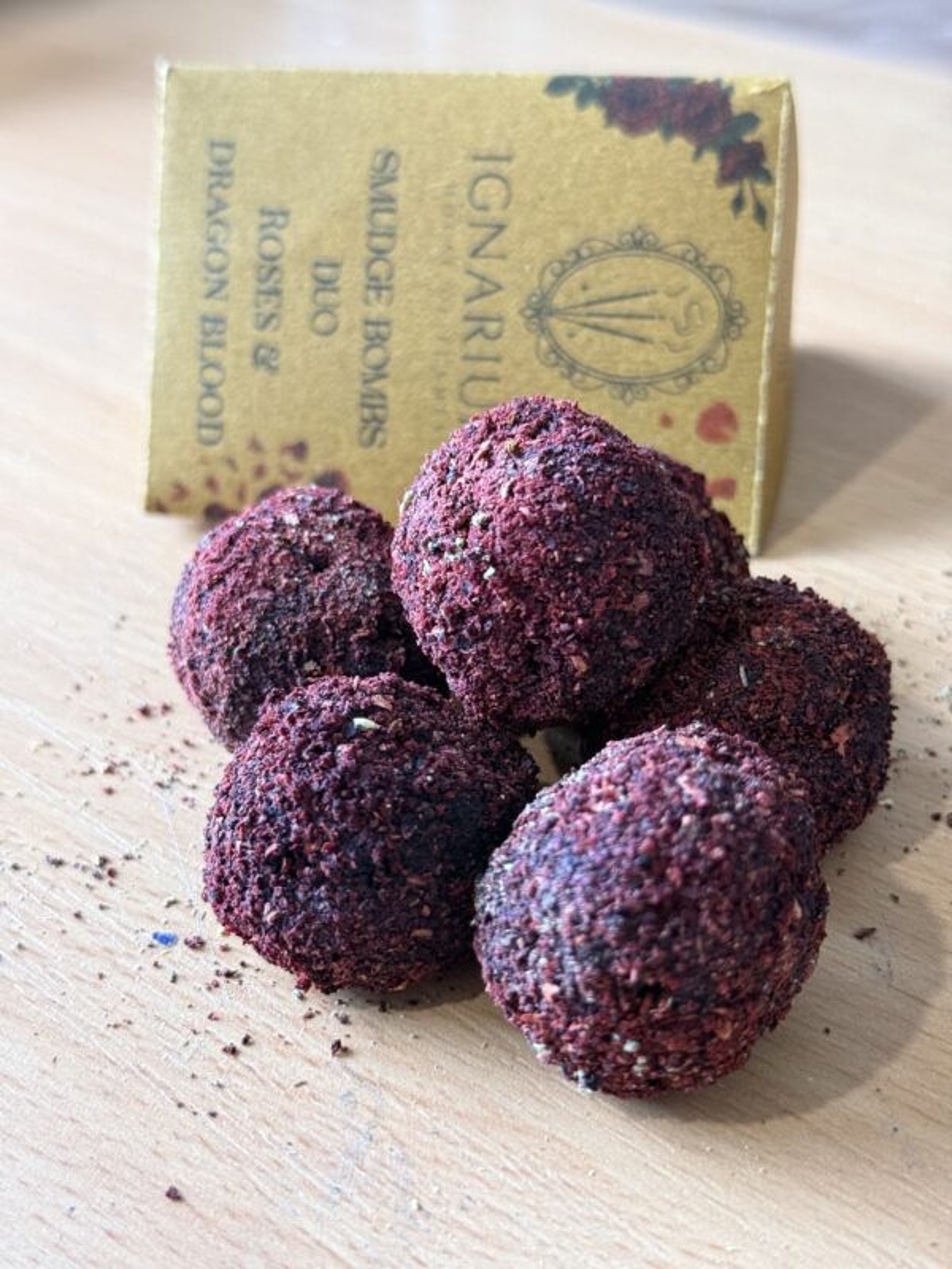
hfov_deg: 30.3
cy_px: 634
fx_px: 1760
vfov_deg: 39.7
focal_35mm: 48
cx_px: 476
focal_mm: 6.76
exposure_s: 1/33
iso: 320
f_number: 1.78
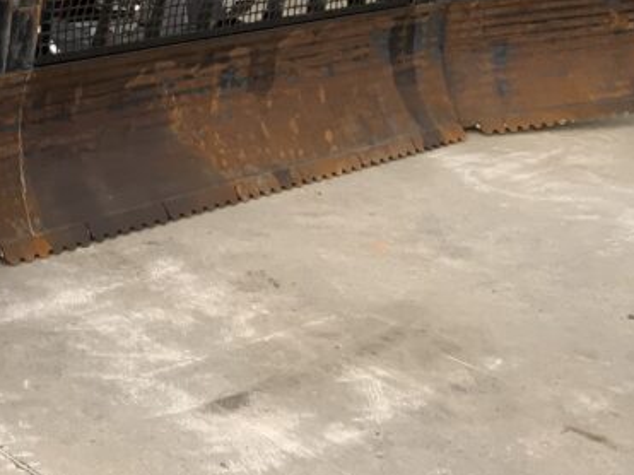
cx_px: -41
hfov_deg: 23.1
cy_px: -142
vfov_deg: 17.3
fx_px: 1465
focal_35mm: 80
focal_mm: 3
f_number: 1.8
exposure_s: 1/331
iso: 16
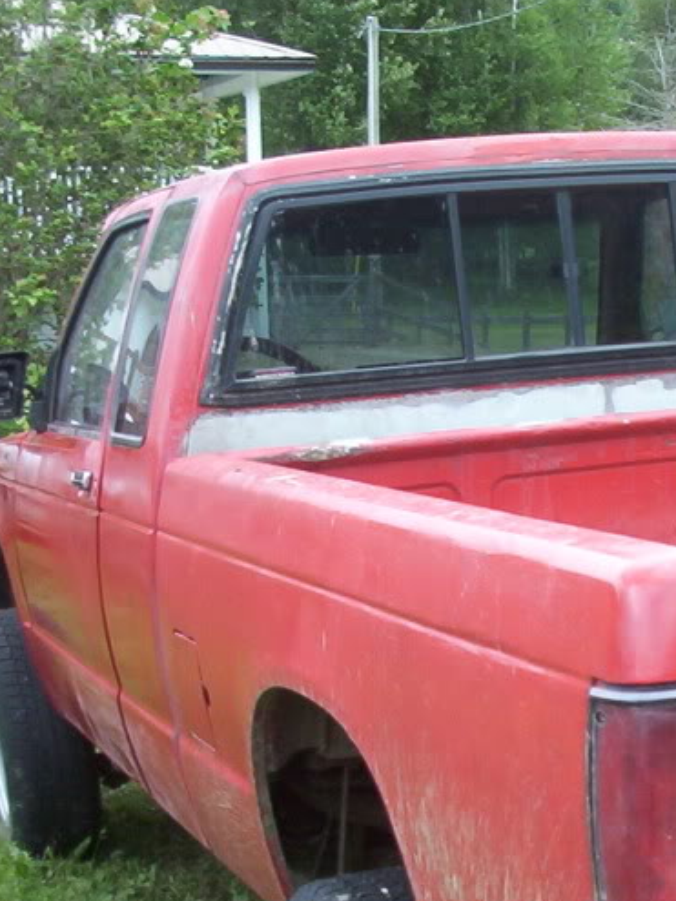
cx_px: 753
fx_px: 2107
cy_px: 699
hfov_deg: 17.6
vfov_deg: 23.8
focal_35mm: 81
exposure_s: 1/151
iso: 100
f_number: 4.5
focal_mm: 6
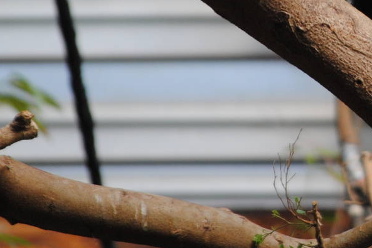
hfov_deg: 2.5
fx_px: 8378
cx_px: 395
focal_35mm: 811
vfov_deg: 1.7
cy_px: -48
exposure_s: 1/400
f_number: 5.6
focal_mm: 200
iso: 400
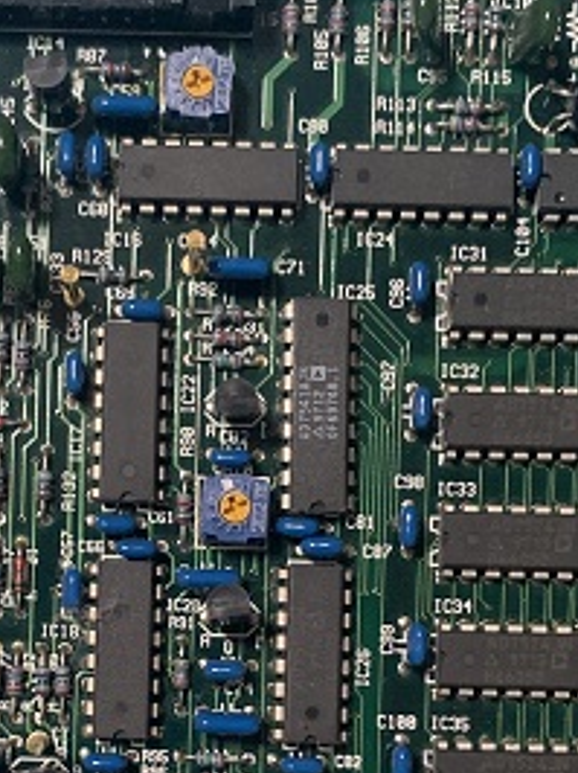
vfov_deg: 24.1
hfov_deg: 18.6
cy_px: 673
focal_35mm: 79
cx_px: 179
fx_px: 1762
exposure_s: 1/60
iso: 320
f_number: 1.8
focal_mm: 4.25
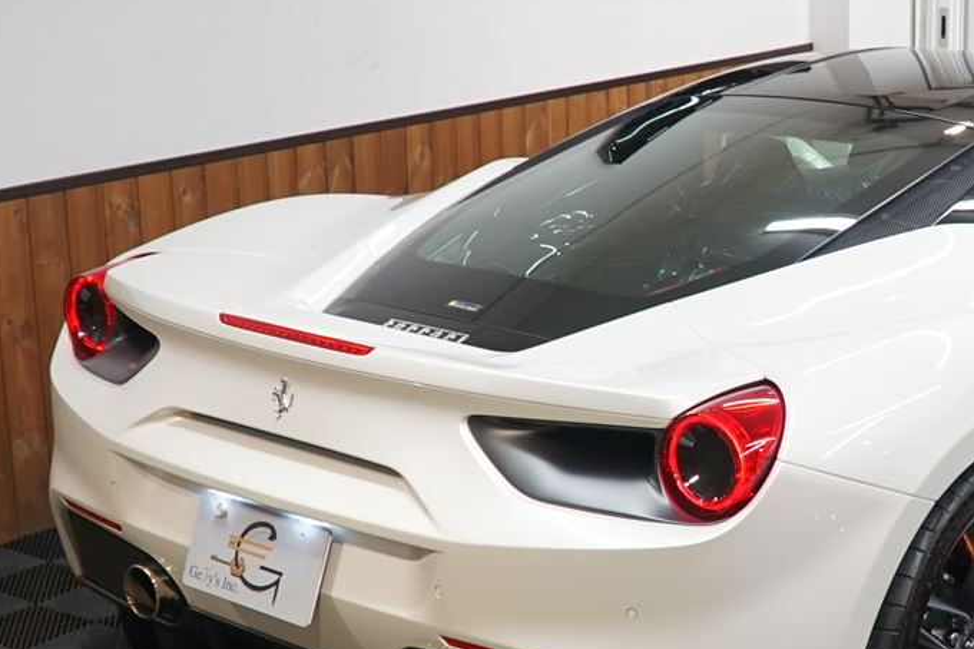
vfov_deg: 21.2
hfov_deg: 30.6
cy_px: 352
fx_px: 1731
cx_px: 792
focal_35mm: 64
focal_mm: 23
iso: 500
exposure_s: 1/60
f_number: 4.5
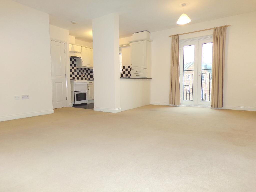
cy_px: 96
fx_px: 177
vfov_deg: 56.8
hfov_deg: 71.6
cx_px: 128
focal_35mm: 24
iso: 200
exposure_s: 1/34
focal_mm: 4.3
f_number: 3
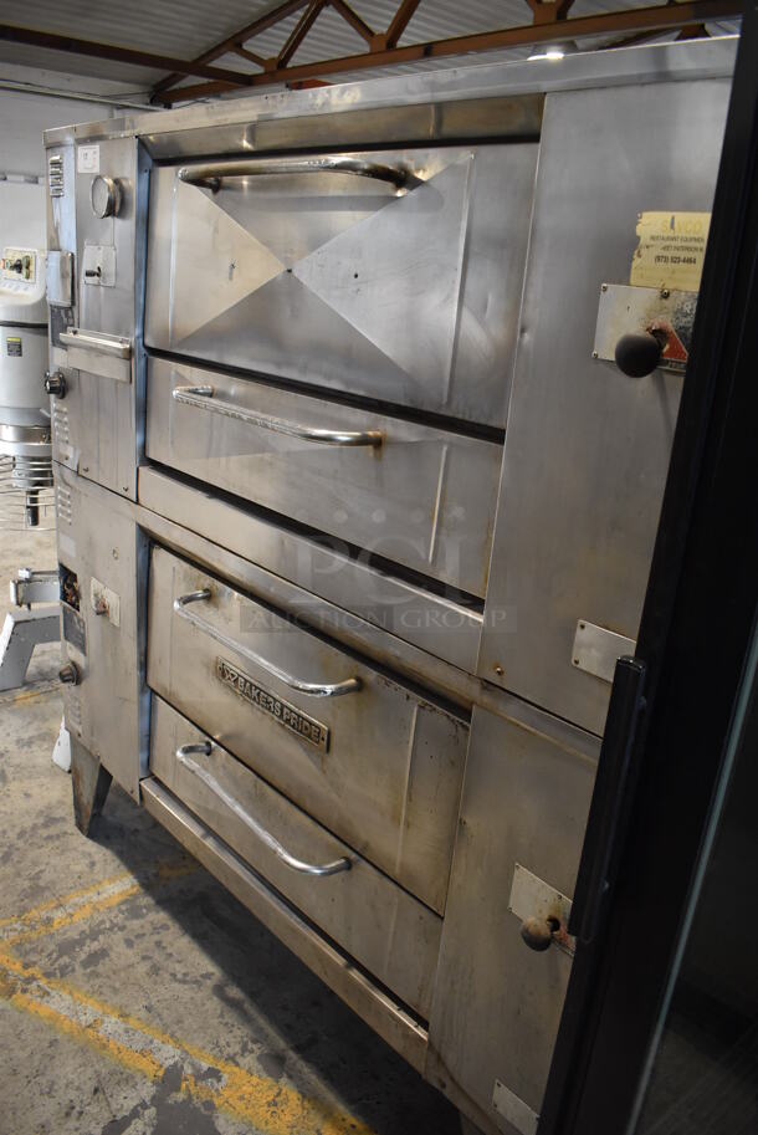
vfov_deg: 67.3
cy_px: 568
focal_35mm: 27
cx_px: 379
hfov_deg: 48.0
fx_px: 851
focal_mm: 18
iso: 2000
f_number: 3.5
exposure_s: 1/125
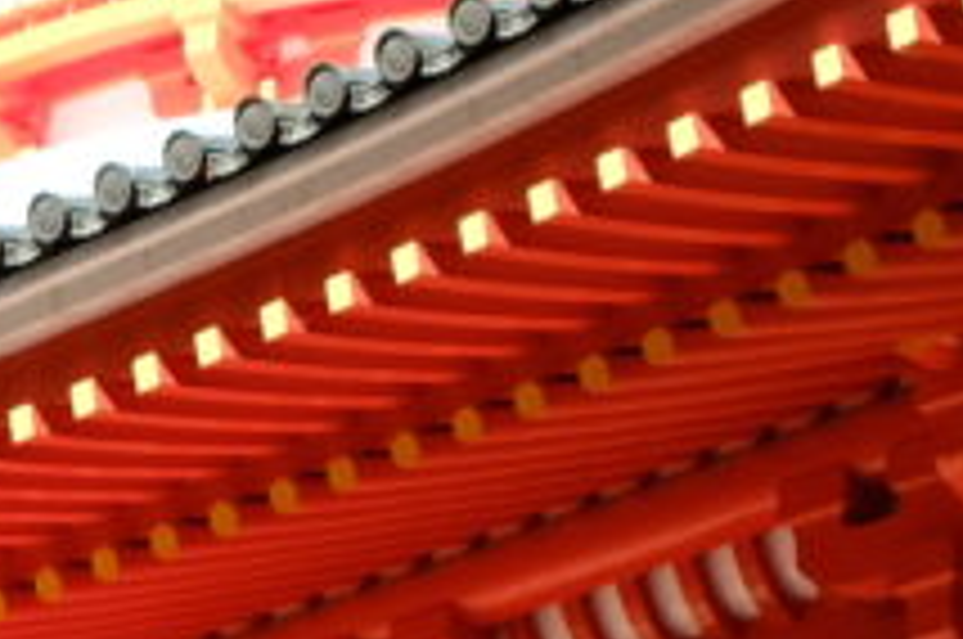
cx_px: 567
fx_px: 6544
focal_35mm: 245
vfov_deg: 5.6
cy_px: 740
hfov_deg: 8.4
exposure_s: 1/2000
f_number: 2
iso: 200
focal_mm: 23
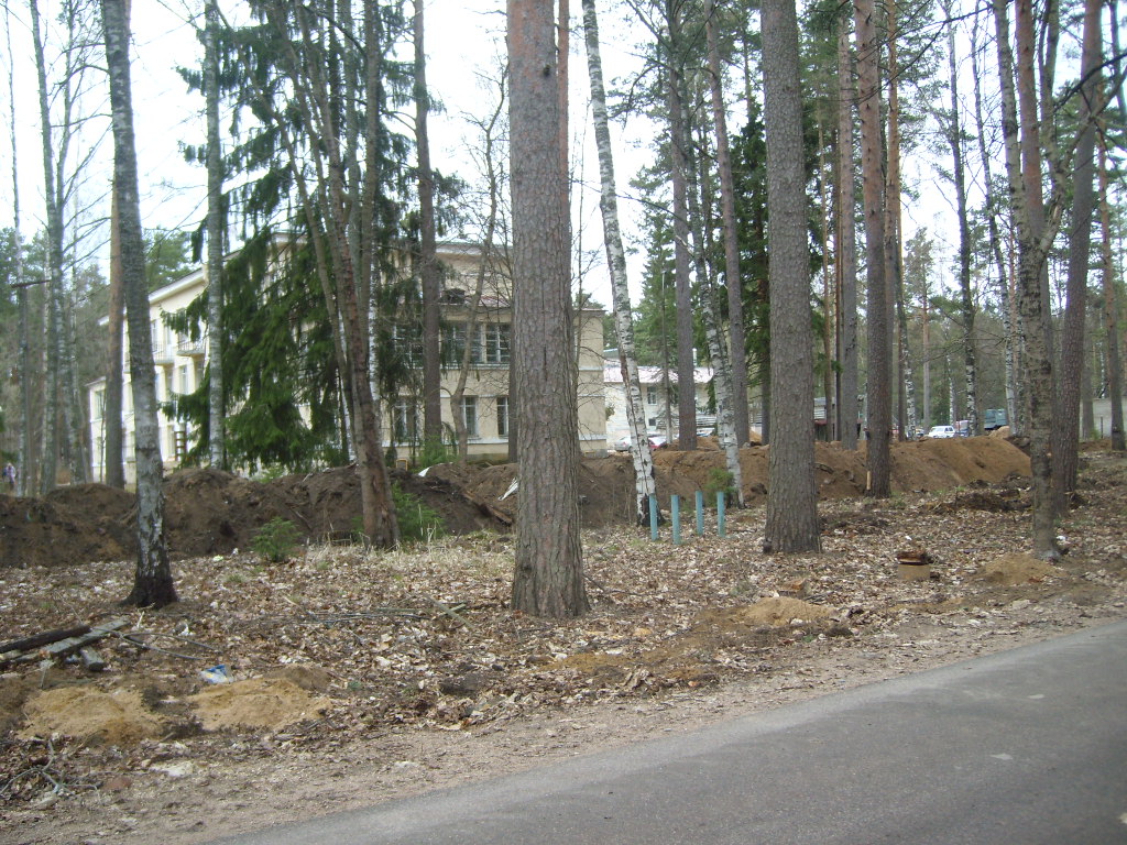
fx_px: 1140
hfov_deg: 52.6
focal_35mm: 35
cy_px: 422
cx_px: 564
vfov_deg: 40.7
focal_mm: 5.8
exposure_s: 1/176
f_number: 2.8
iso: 50
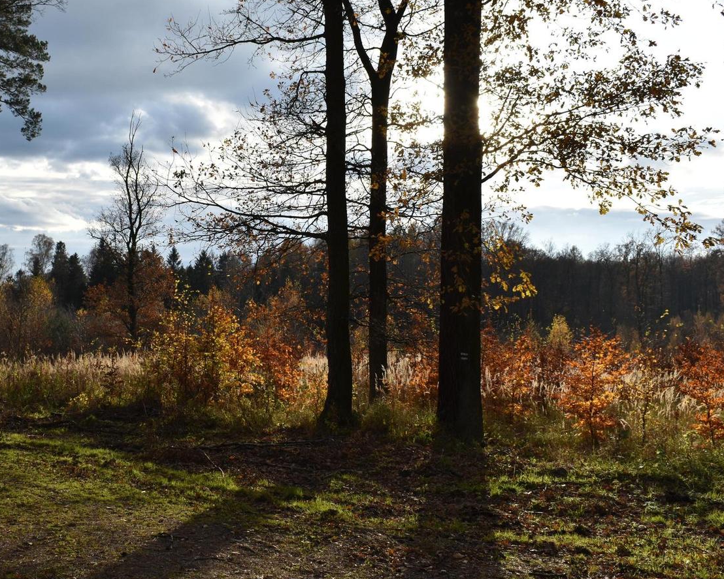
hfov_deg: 42.7
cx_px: 257
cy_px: 268
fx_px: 915
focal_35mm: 43
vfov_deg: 35.1
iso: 100
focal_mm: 21
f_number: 8
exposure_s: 1/250
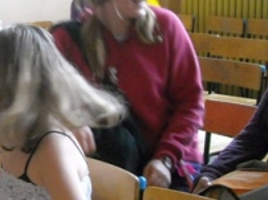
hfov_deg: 20.0
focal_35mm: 92
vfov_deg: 16.0
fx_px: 711
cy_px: 92
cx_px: -58
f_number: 2.8
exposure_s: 1/57
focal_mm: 5.7
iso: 400
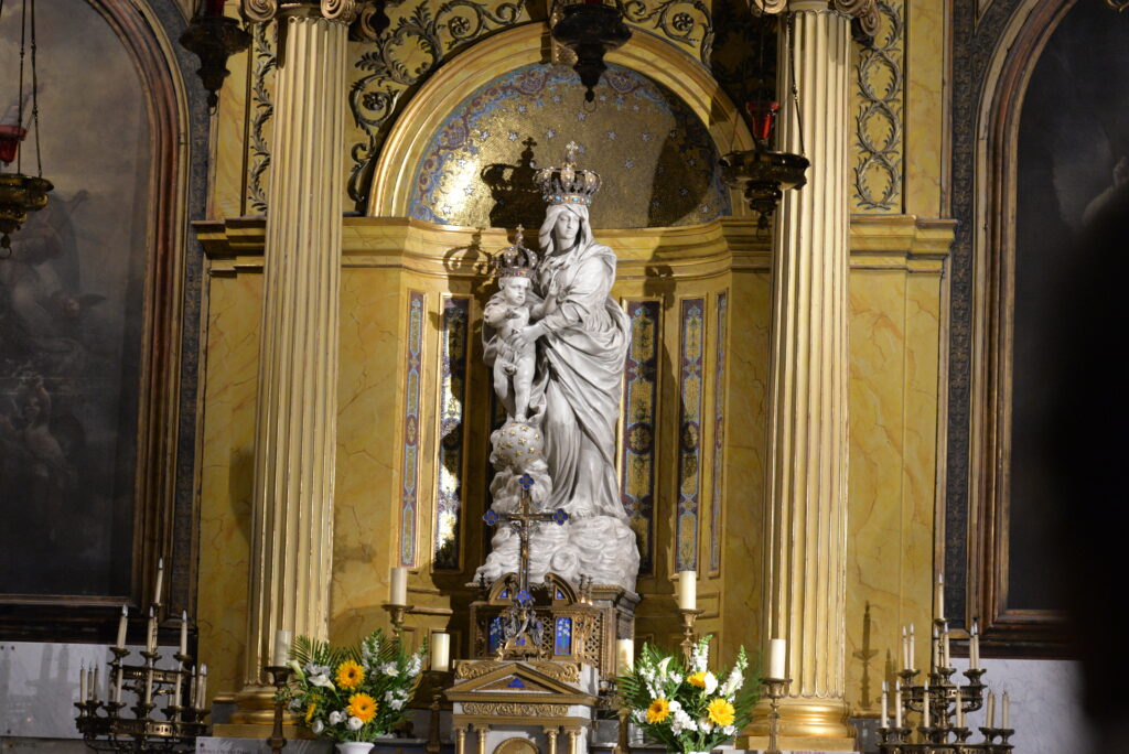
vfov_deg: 12.5
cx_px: 564
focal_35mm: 110
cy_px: 377
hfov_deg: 18.6
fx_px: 3452
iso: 2500
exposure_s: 1/200
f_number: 3.5
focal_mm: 110
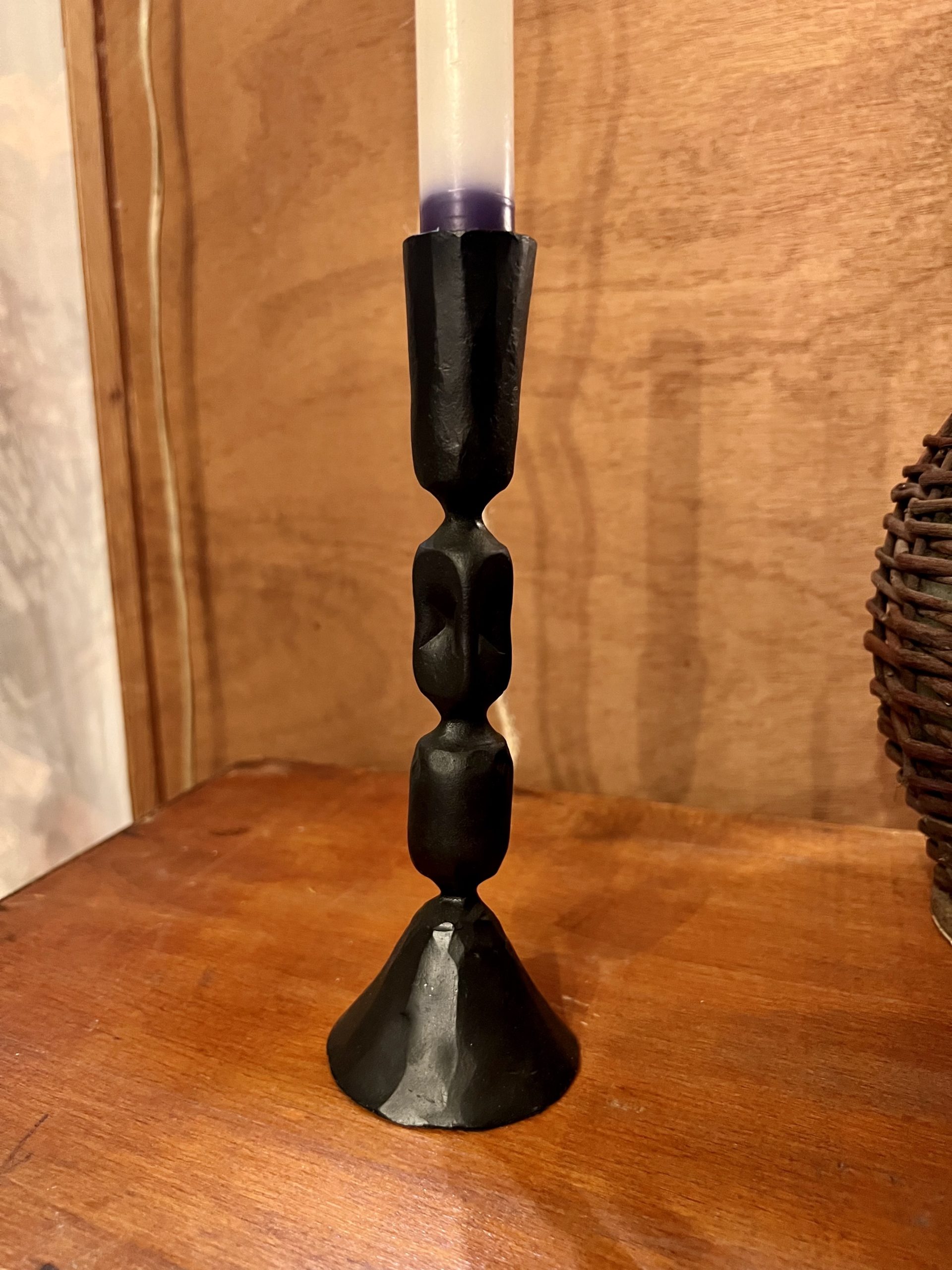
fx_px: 953
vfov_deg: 67.3
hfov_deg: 53.1
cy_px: 635
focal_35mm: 26
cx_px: 476
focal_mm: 5.7
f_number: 1.5
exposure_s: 1/33
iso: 500
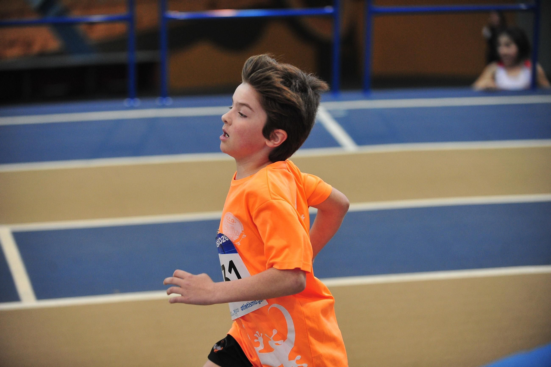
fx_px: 1560
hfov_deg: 20.0
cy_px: 184
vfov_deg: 13.4
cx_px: 276
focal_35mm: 102
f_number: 2.8
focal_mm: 102
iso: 3200
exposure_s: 1/500
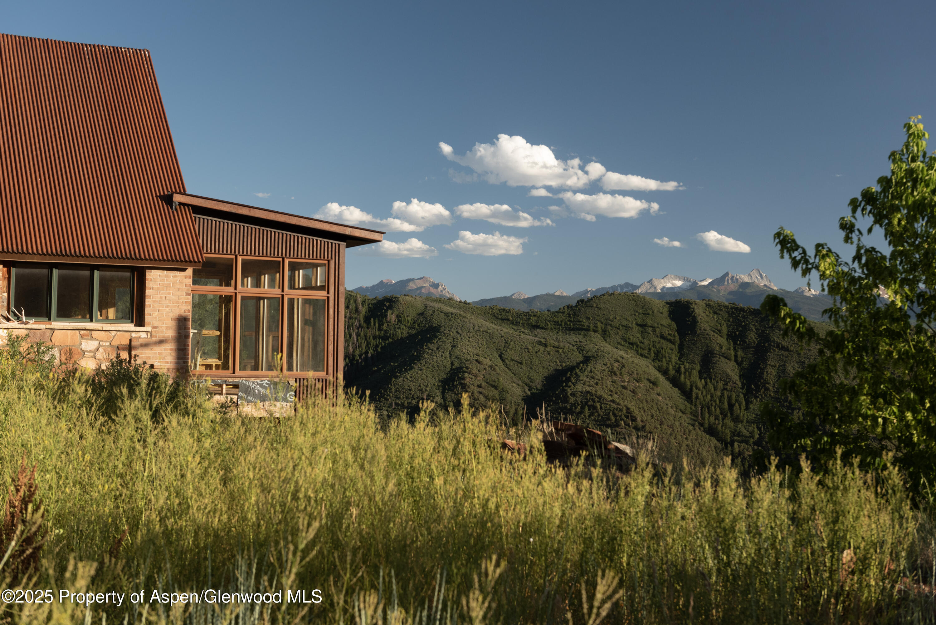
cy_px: 312
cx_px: 468
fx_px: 1248
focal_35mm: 48
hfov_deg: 41.1
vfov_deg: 28.1
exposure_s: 1/320
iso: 400
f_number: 7.1
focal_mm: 48
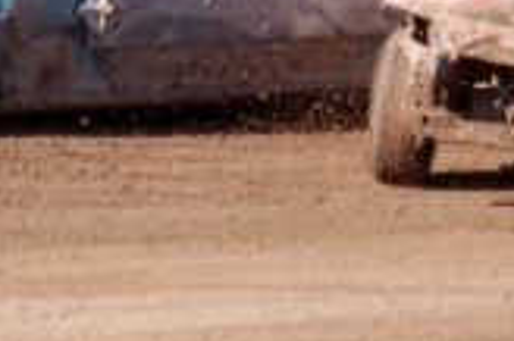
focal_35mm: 380
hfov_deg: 5.4
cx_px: 423
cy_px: -150
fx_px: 5419
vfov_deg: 3.6
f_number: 5.3
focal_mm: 65
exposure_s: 1/800
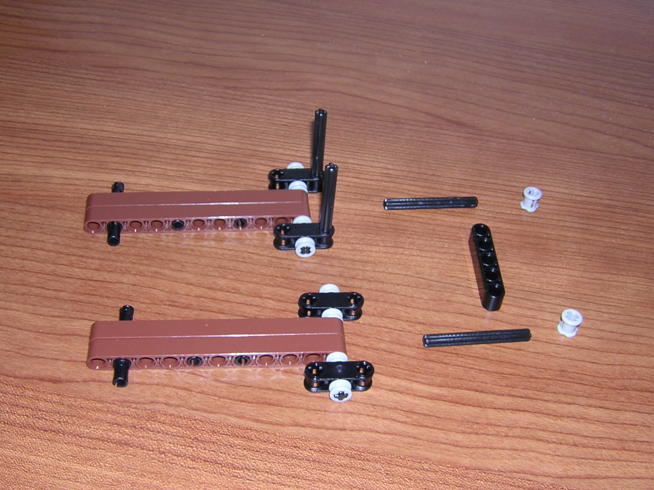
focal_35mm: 47
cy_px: 245
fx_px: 888
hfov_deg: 40.4
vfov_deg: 30.9
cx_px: 327
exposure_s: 1/60.1
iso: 100
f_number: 5.8
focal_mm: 6.1
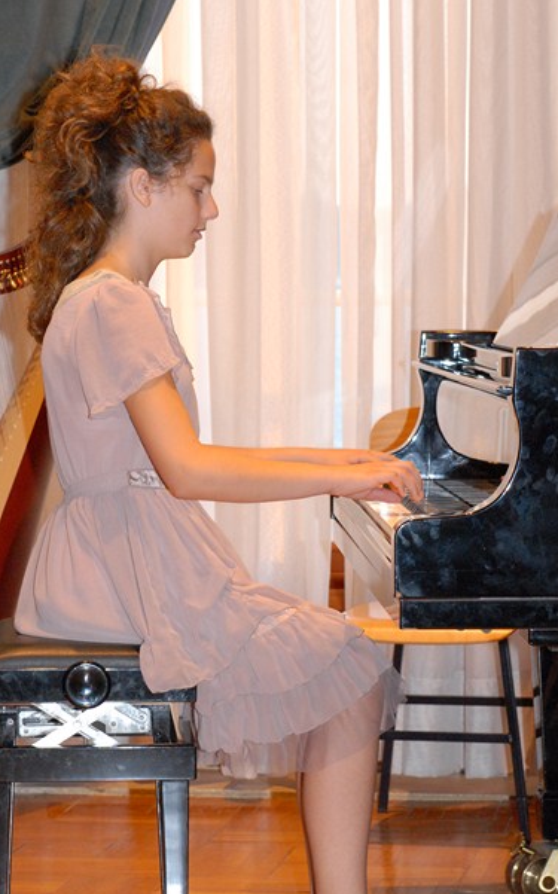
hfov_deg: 9.6
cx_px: 286
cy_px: 521
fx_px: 3337
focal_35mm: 137
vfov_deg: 15.3
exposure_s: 1/80
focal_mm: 70
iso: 1000
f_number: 7.1
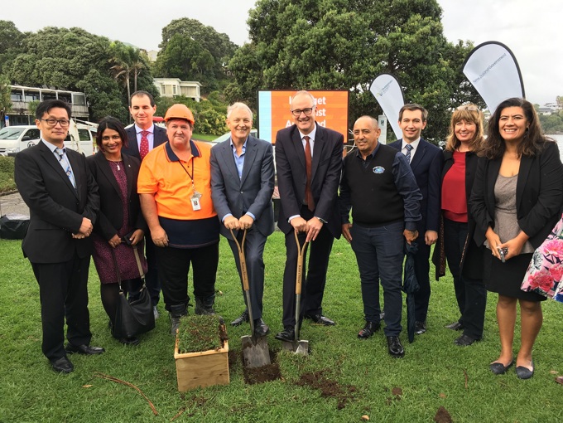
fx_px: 472
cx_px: 282
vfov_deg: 48.2
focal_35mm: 29
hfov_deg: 61.7
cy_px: 212
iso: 25
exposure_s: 1/178
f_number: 2.2
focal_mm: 4.15
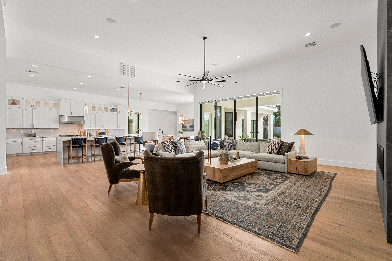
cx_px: 196
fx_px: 174
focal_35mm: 16
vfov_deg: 73.7
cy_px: 130
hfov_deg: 96.7
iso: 320
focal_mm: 16
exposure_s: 1/8
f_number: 9
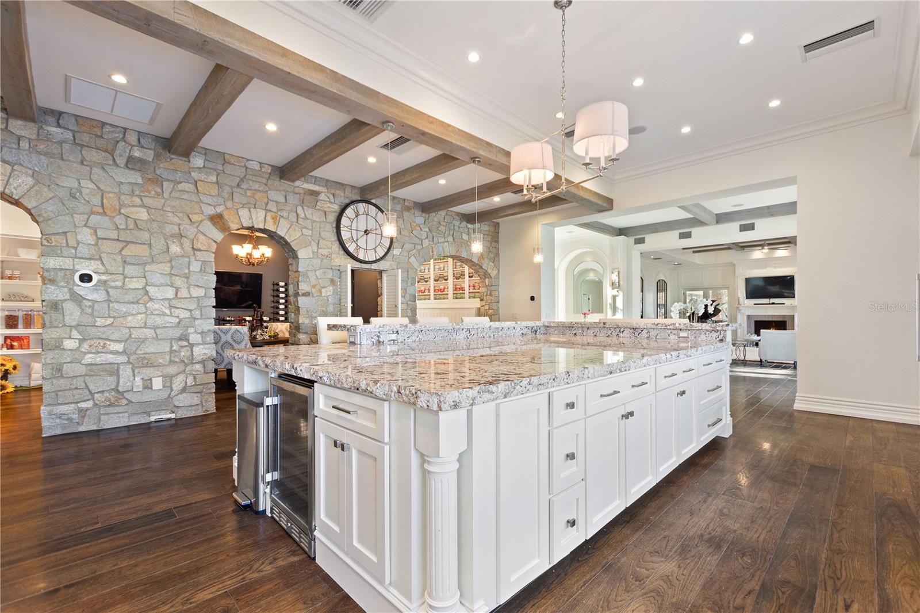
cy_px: 306
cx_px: 460
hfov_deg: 100.4
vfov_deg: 77.3
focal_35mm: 15
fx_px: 383
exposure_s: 1/5
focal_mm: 10
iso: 400
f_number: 4.5
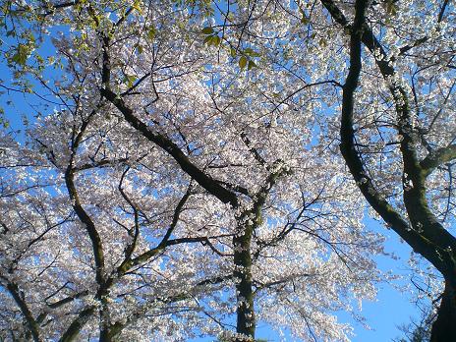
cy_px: 171
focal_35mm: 38
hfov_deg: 49.0
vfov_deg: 37.7
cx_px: 228
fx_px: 501
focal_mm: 6.3
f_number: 4.4
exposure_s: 1/200
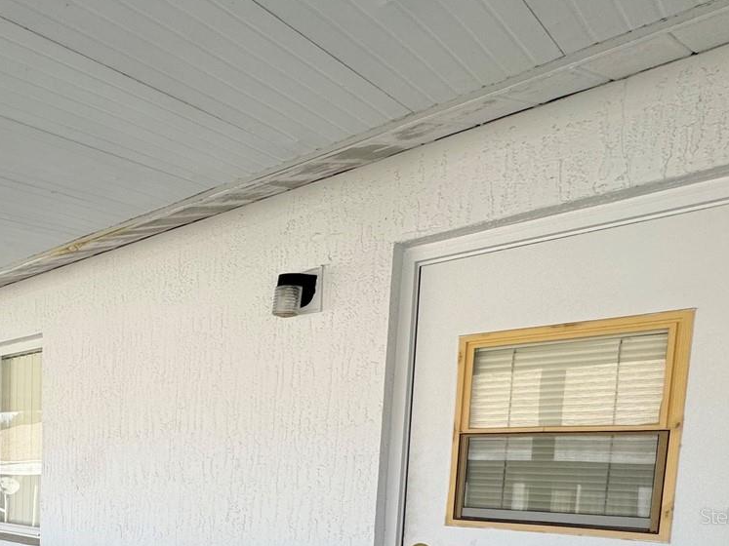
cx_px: 12
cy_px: 516
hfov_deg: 49.7
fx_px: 632
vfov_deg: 42.0
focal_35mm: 30
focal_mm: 2.22
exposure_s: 1/354
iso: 40
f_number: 2.2
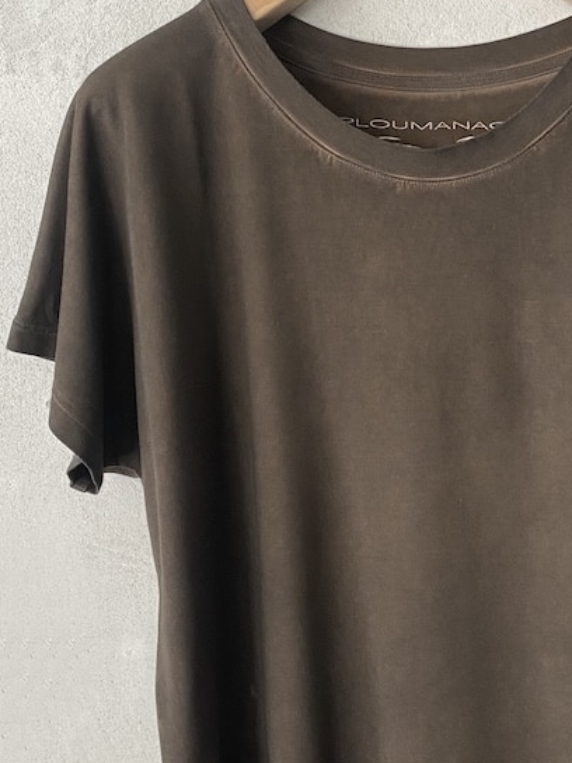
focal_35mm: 51
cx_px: 451
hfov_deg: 28.0
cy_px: 375
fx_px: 1124
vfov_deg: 37.5
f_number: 1.8
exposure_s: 1/87
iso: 125
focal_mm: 4.25
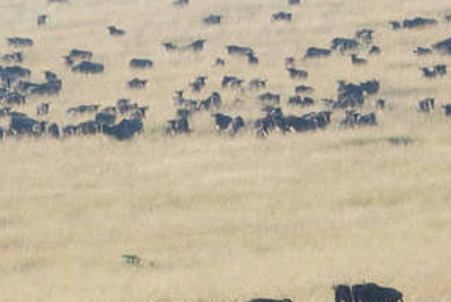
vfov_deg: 0.9
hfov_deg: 1.4
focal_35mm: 1464
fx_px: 18359
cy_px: 352
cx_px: 16
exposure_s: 1/250
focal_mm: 400
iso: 1250
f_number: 18
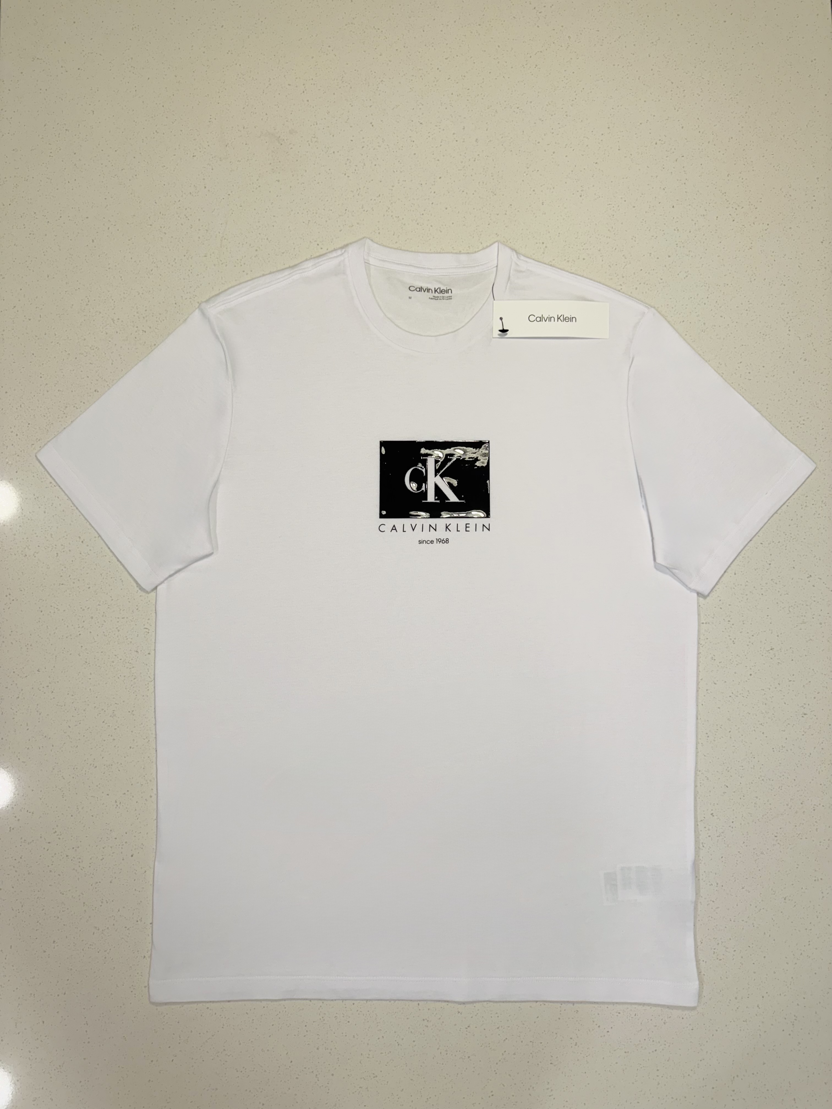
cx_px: 416
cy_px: 554
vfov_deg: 71.6
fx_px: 769
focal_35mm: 24
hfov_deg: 56.8
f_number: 1.78
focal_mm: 6.76
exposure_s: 1/120
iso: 80
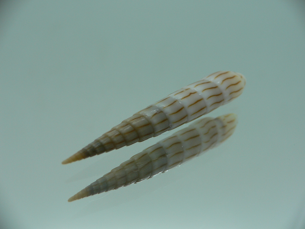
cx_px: 152
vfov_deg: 40.7
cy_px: 114
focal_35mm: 35
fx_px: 308
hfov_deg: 52.6
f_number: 2.8
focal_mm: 4.6
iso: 80
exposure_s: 1/60
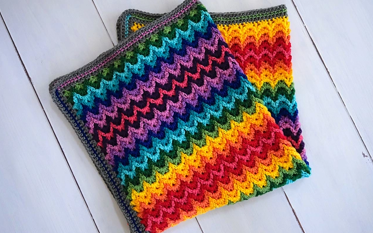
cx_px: 187
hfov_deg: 58.2
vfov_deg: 38.3
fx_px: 335
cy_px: 116
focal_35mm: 33
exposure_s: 1/100
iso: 3200
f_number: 4
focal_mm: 21.2
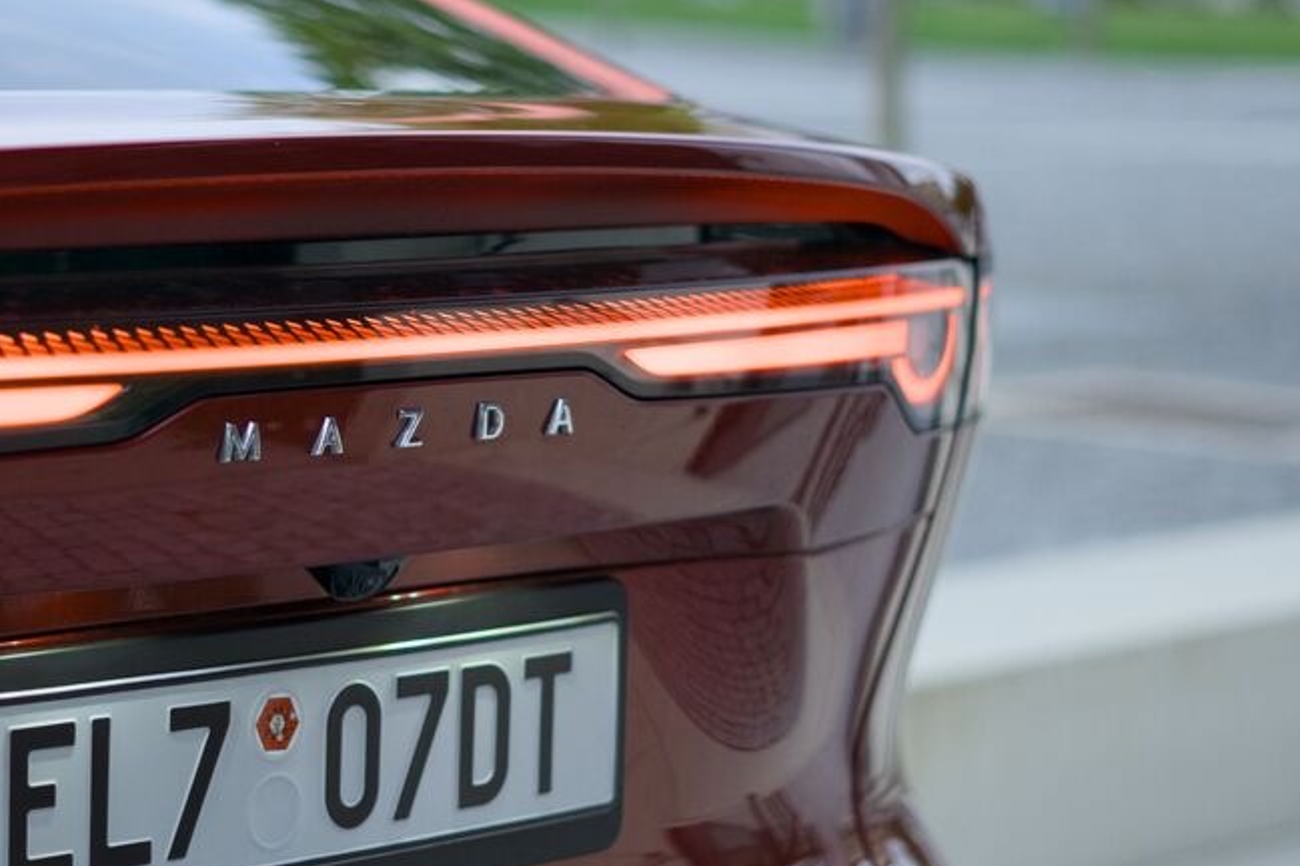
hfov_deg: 18.4
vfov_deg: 12.3
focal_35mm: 111
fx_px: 4006
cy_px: 383
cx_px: 385
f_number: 1.8
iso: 250
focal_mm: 50
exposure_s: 1/400
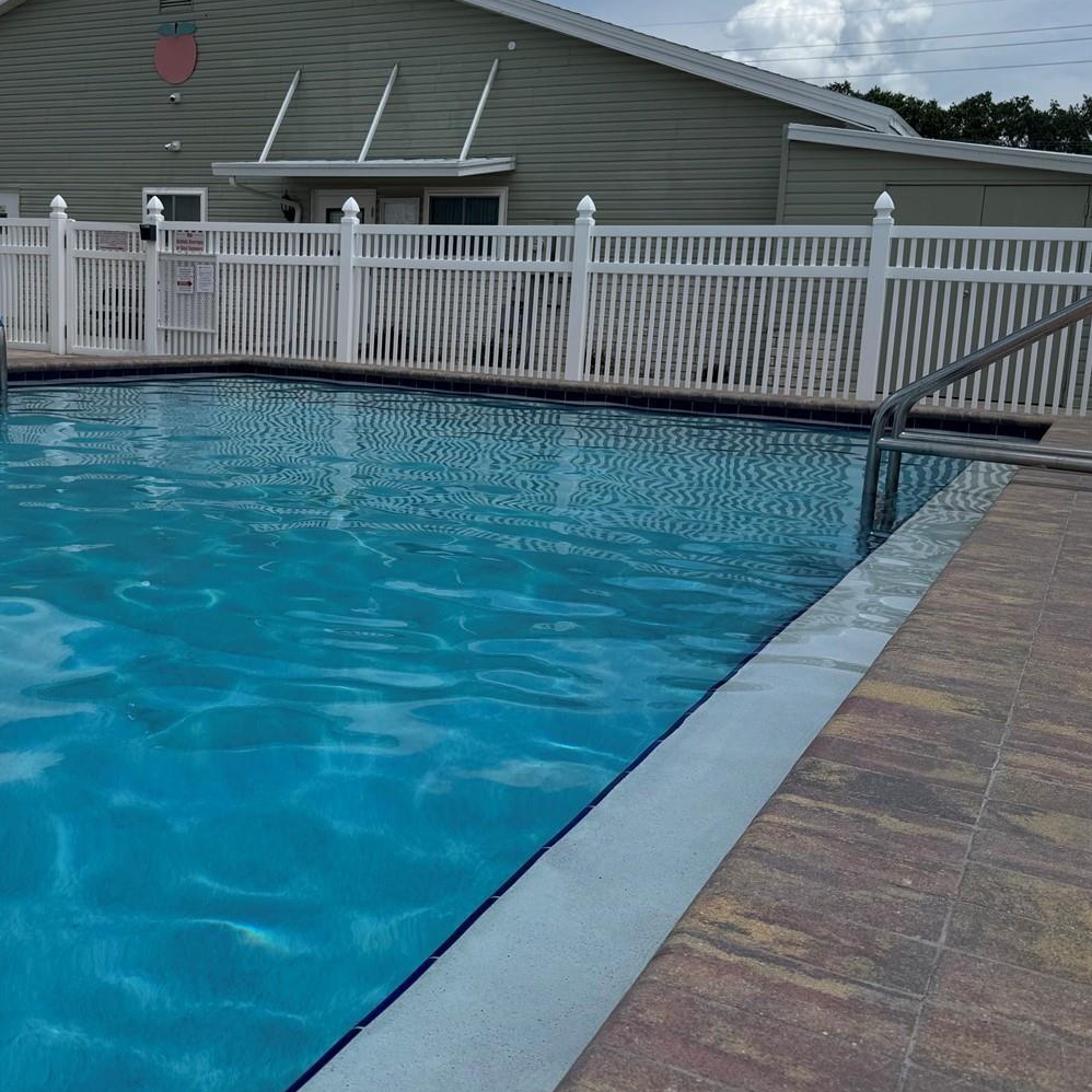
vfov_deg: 48.4
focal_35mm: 34
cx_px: 394
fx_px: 1213
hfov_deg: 47.9
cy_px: 493
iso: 80
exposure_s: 1/7937
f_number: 1.78
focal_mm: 6.76
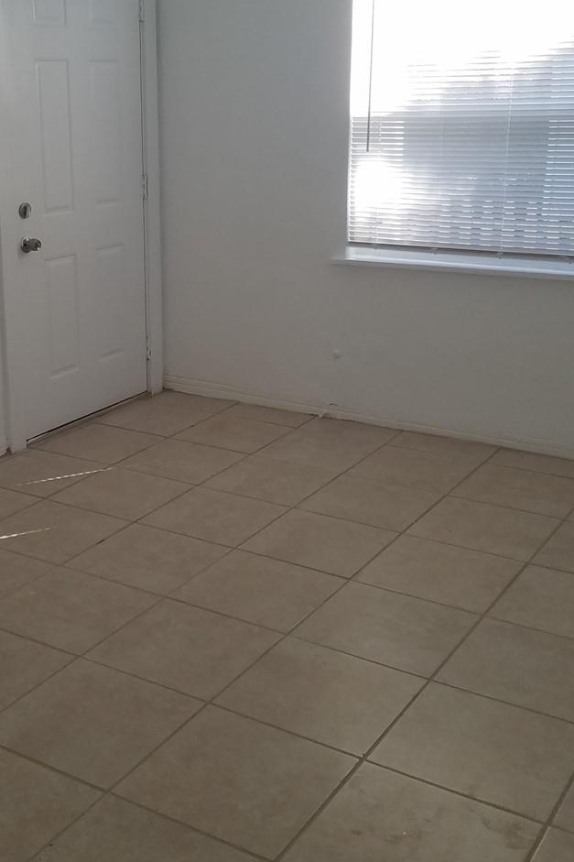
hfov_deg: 28.9
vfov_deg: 42.4
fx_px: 1100
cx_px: 161
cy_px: 325
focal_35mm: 46
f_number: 1.7
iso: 80
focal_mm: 4.2
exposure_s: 1/120
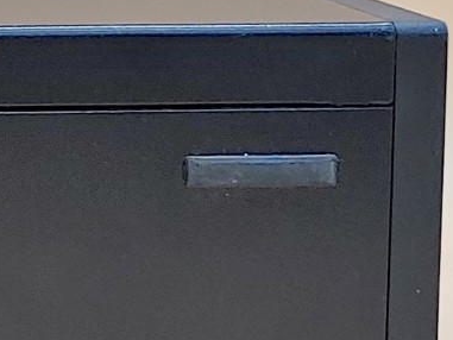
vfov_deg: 8.5
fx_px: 2278
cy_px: 137
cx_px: -312
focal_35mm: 174
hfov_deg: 10.8
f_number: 1.8
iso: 50
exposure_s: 1/79
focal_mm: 4.36
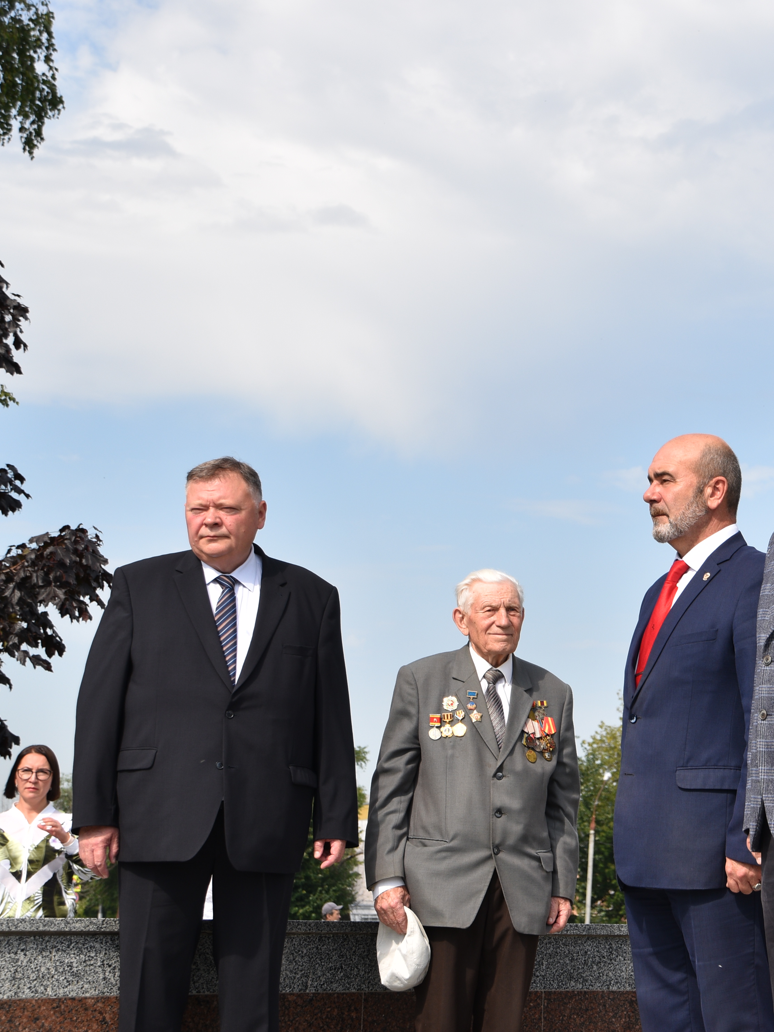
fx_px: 2981
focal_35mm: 100
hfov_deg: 14.6
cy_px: 515
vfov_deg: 19.6
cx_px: 718
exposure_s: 1/250
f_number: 8
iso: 100
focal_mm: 46
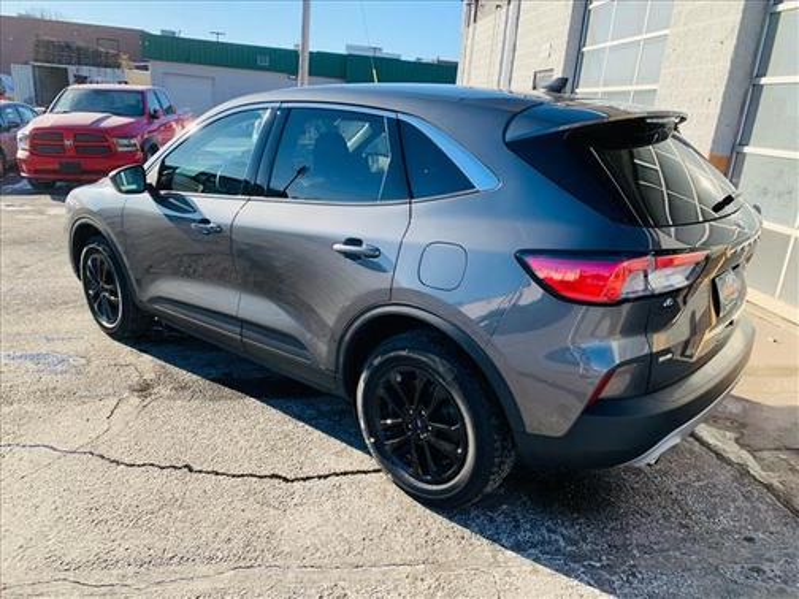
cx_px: 400
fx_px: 600
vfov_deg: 53.1
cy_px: 300
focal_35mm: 26
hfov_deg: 67.3
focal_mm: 4.25
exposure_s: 1/822
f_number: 1.8
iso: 25
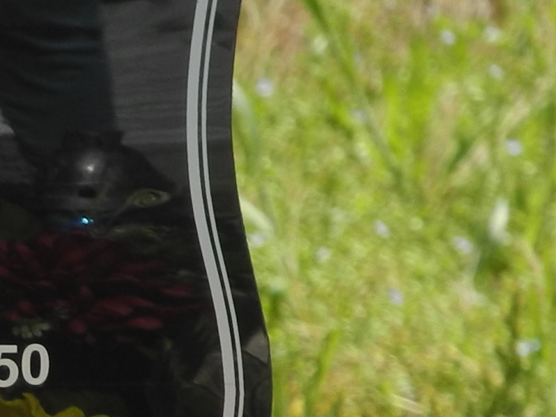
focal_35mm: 914
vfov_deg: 1.6
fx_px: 14685
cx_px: -352
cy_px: 645
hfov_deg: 2.2
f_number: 5.6
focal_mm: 42.6
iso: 100
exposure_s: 1/400
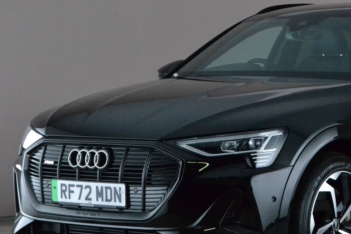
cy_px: 118
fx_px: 1335
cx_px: 308
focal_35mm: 137
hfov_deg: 14.8
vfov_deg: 10.0
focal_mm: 46
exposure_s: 1/80
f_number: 10
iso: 3200
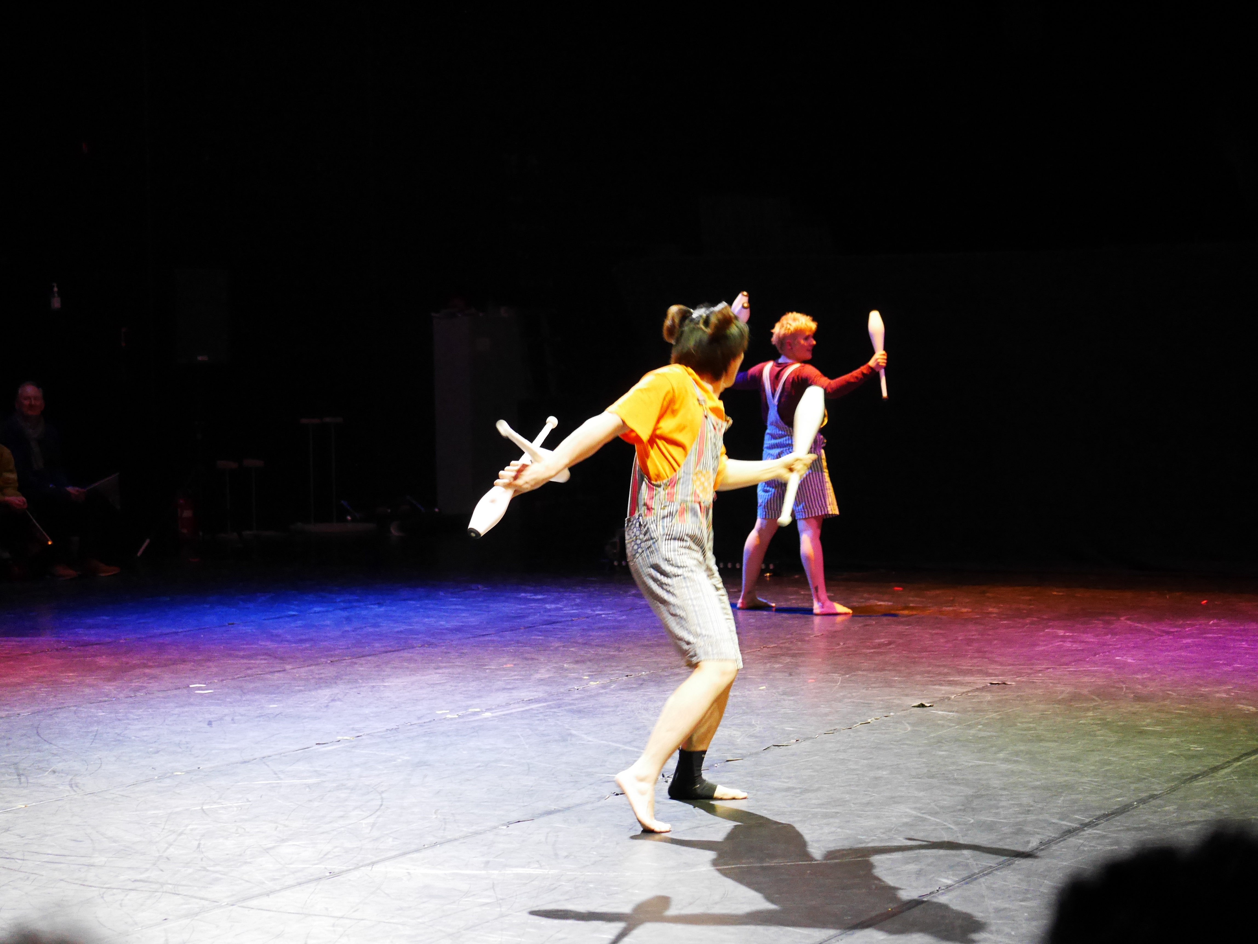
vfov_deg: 18.9
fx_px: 2836
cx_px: 629
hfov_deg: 25.0
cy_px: 472
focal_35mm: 78
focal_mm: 39
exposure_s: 1/40
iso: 3200
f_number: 2.8
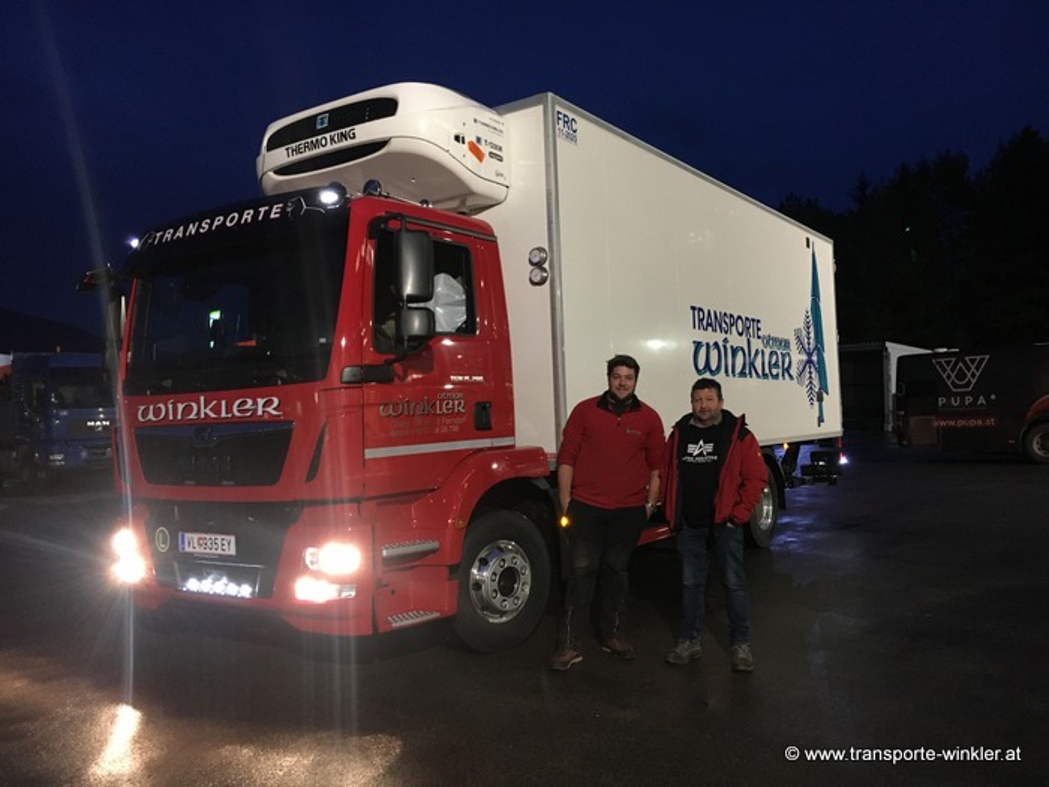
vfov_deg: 48.2
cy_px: 394
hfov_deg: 61.7
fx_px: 879
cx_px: 524
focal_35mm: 29
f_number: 2.2
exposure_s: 1/20
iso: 200
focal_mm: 4.15
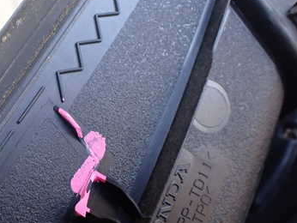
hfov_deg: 35.3
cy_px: 132
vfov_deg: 28.0
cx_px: 50
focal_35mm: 52
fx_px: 446
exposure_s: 1/125
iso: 400
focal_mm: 5.4
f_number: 2.3
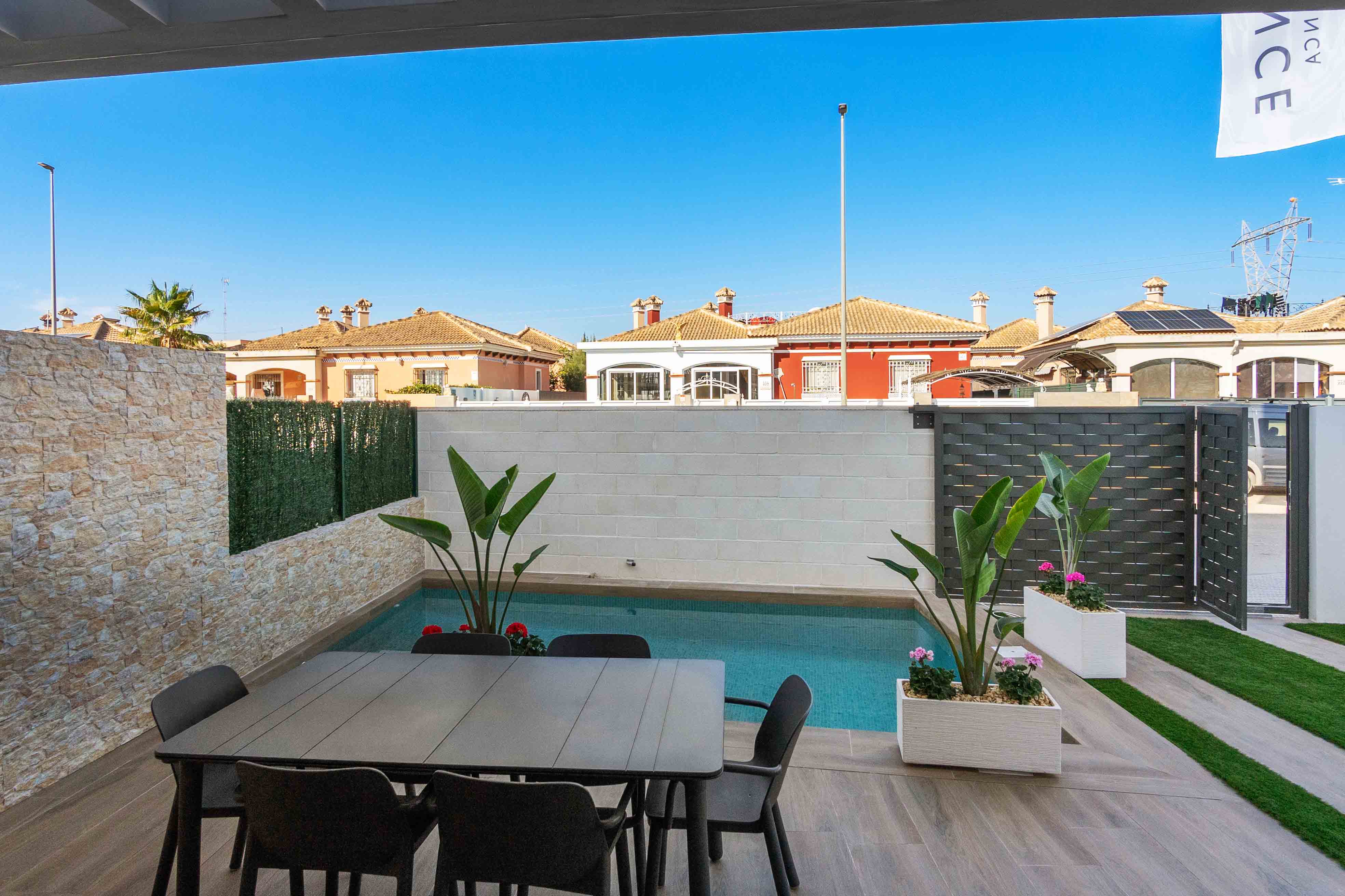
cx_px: 672
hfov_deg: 90.0
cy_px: 448
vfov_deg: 67.4
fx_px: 672
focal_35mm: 18
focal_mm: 12
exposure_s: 1/640
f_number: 8
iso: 320
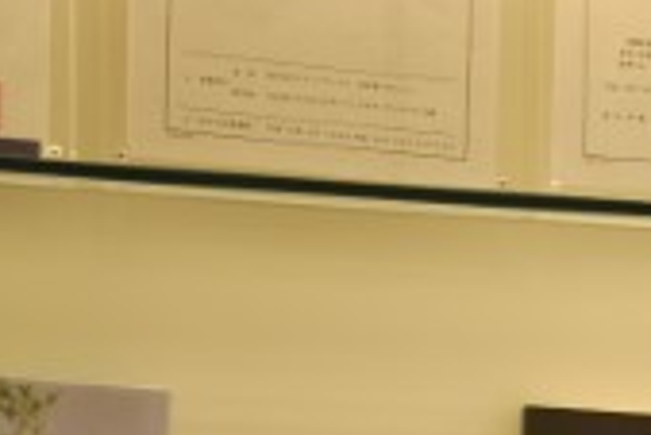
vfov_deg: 7.3
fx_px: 3294
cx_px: 1198
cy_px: 778
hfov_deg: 10.6
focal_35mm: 182
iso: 100
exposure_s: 1/13
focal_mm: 32
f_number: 4
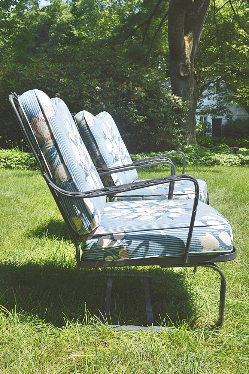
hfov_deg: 36.8
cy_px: 187
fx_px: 374
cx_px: 124
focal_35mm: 36
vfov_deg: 53.2
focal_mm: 24
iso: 100
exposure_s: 1/250
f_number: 8
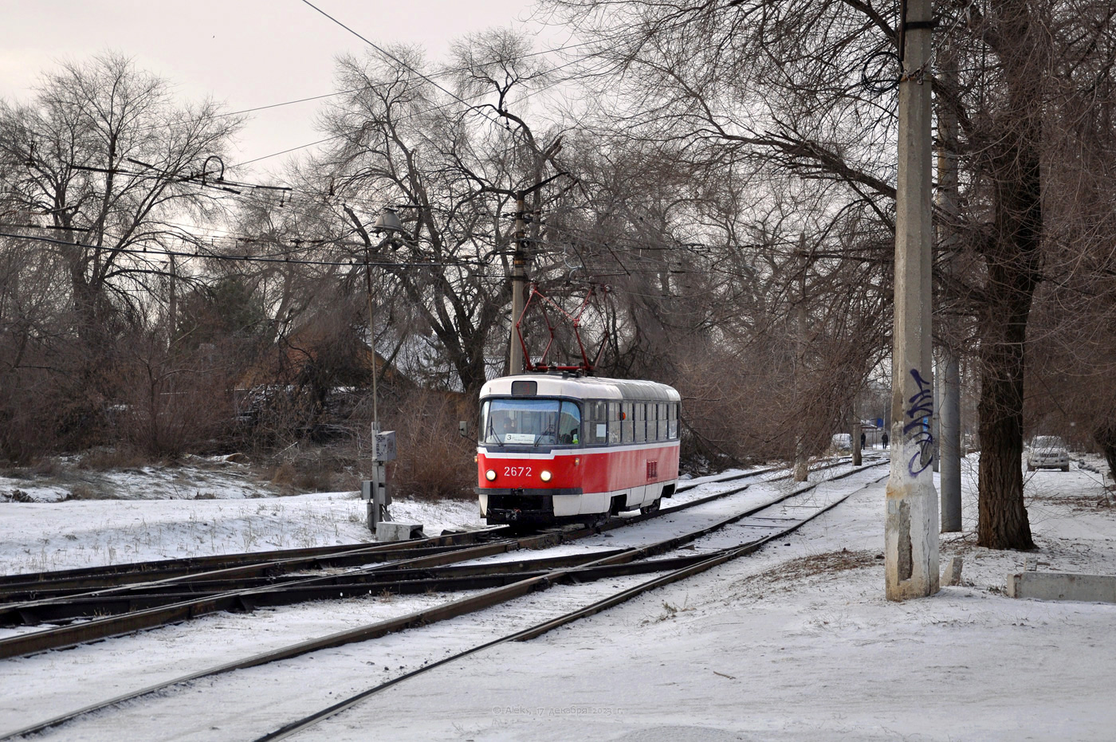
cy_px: 371
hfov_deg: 29.9
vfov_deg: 20.1
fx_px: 2091
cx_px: 558
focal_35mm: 68
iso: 200
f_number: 4.8
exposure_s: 1/640
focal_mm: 45
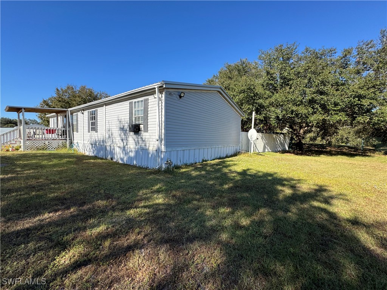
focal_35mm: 14
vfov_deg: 85.7
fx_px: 157
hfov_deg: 102.1
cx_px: 194
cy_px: 145
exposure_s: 1/1094
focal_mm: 2.22
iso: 50
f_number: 2.2
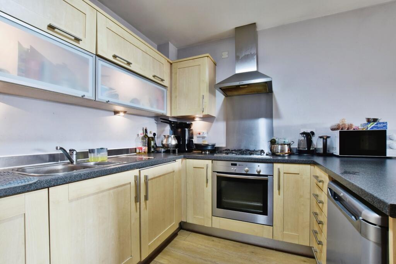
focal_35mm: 15
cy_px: 132
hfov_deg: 100.4
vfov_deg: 77.3
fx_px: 165
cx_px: 198
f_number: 8
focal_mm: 10
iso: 640
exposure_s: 1/13
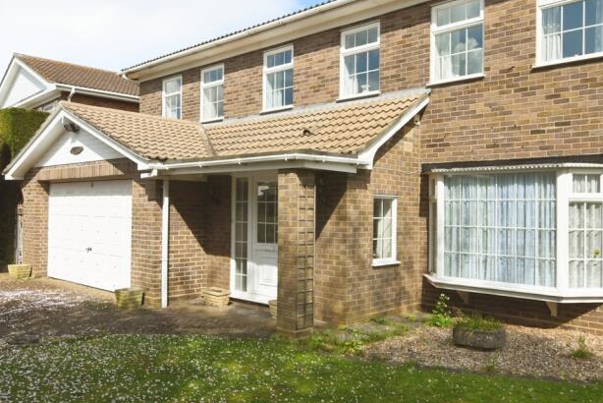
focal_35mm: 30
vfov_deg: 43.6
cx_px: 338
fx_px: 503
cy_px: 182
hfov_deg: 61.7
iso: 800
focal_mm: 12
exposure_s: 1/640
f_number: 14
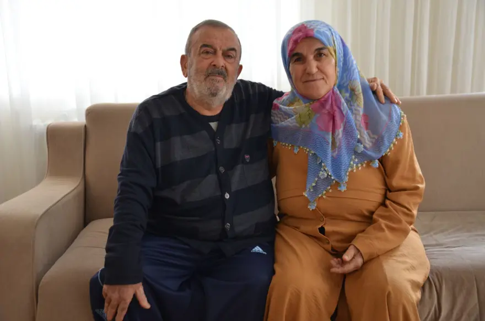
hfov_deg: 41.2
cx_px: 242
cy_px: 160
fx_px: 645
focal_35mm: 48
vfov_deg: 27.9
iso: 900
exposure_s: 1/30
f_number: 4
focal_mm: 32
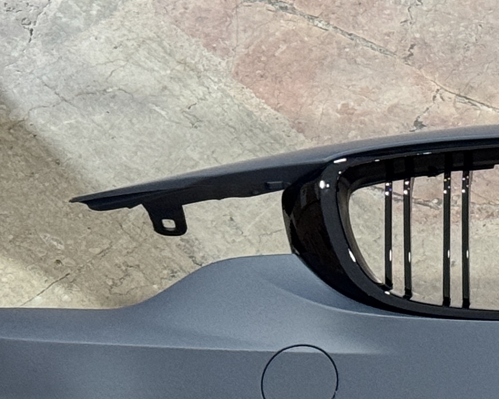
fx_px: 3101
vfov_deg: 7.4
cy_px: 156
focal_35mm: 210
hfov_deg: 8.9
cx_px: 809
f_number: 1.78
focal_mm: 6.76
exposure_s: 1/50
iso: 250
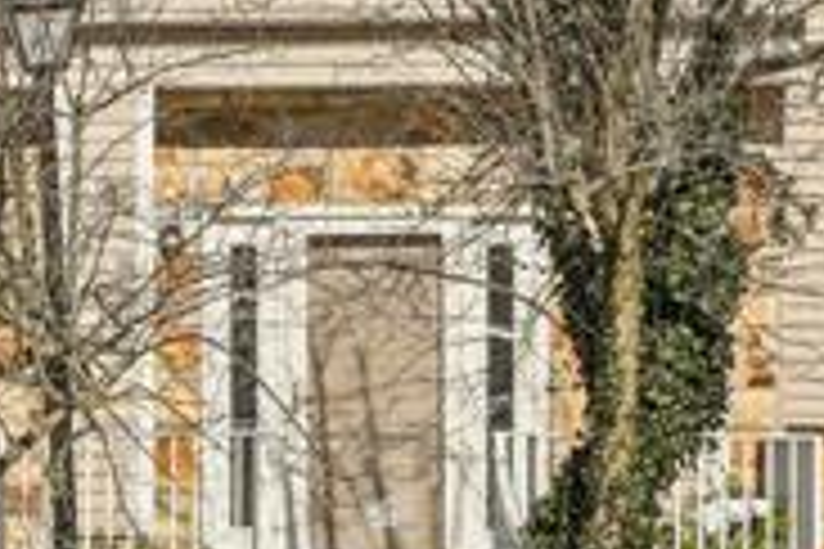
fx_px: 4486
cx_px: -1364
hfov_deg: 9.1
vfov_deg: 7.0
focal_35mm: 196
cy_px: 333
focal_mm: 35
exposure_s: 1/640
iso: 100
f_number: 8
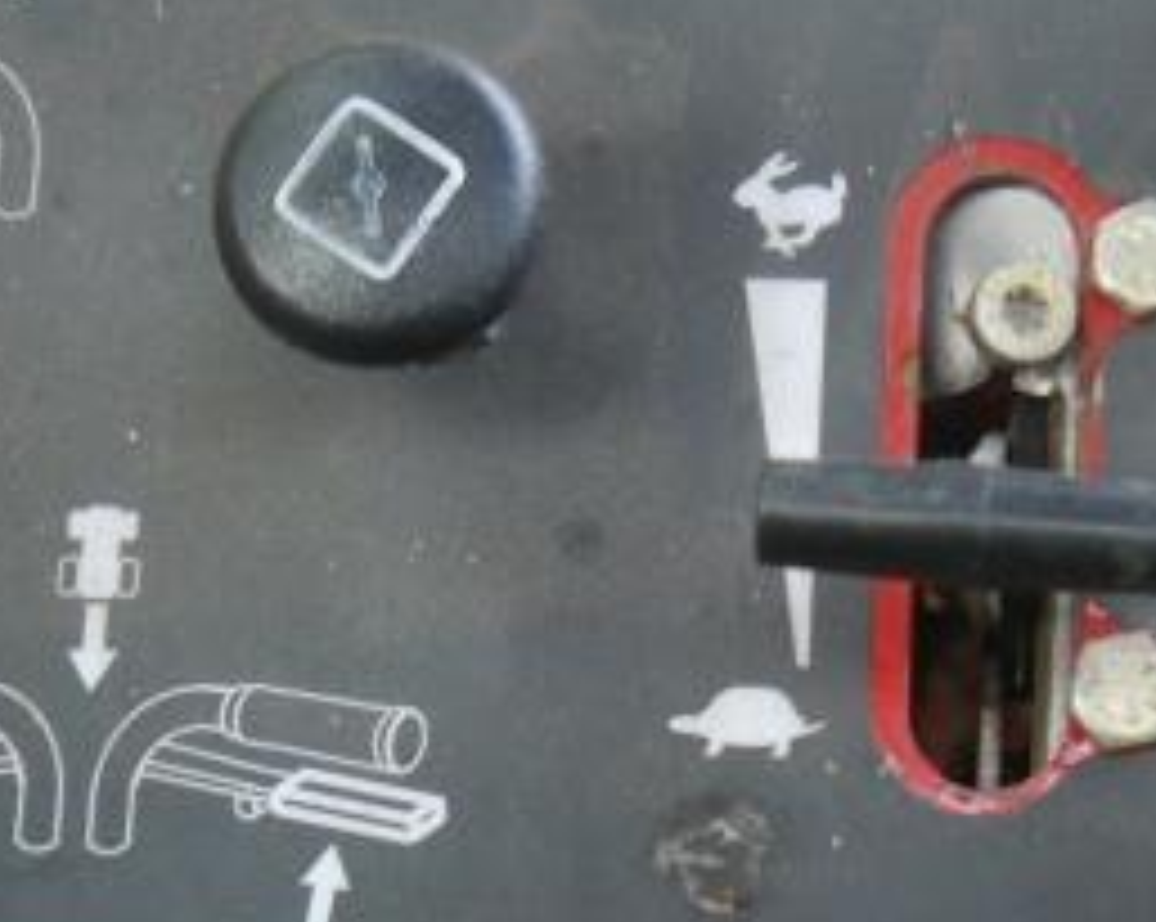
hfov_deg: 17.3
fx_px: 3725
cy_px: 382
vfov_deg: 14.1
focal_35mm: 109
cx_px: 1120
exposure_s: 1/60
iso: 200
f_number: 3.5
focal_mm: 14
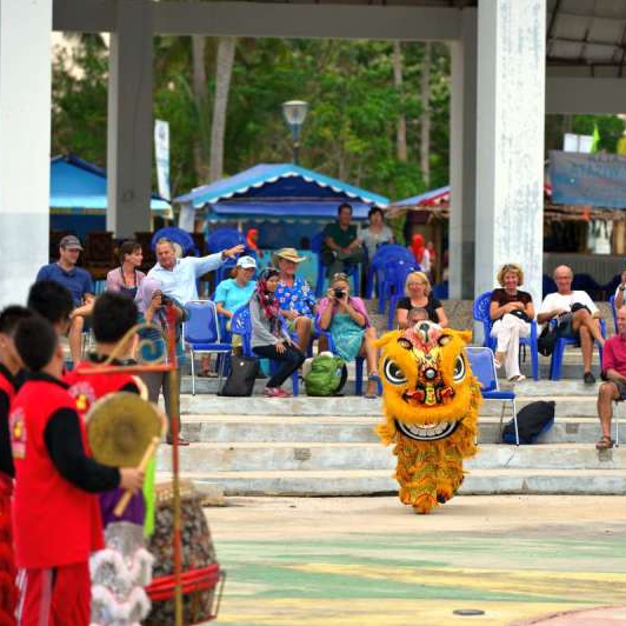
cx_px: 368
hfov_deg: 8.3
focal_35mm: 211
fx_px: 4317
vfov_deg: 8.3
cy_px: 313
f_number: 3.5
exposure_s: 1/200
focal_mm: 165
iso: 100
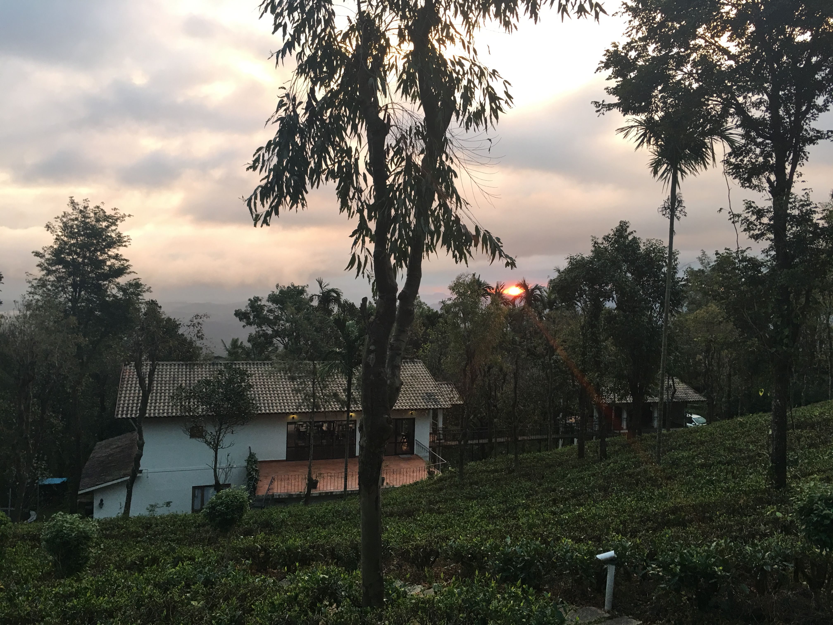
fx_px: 698
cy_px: 312
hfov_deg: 61.7
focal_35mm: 29
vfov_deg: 48.2
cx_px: 416
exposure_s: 1/33
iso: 40
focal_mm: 4.15
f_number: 2.2
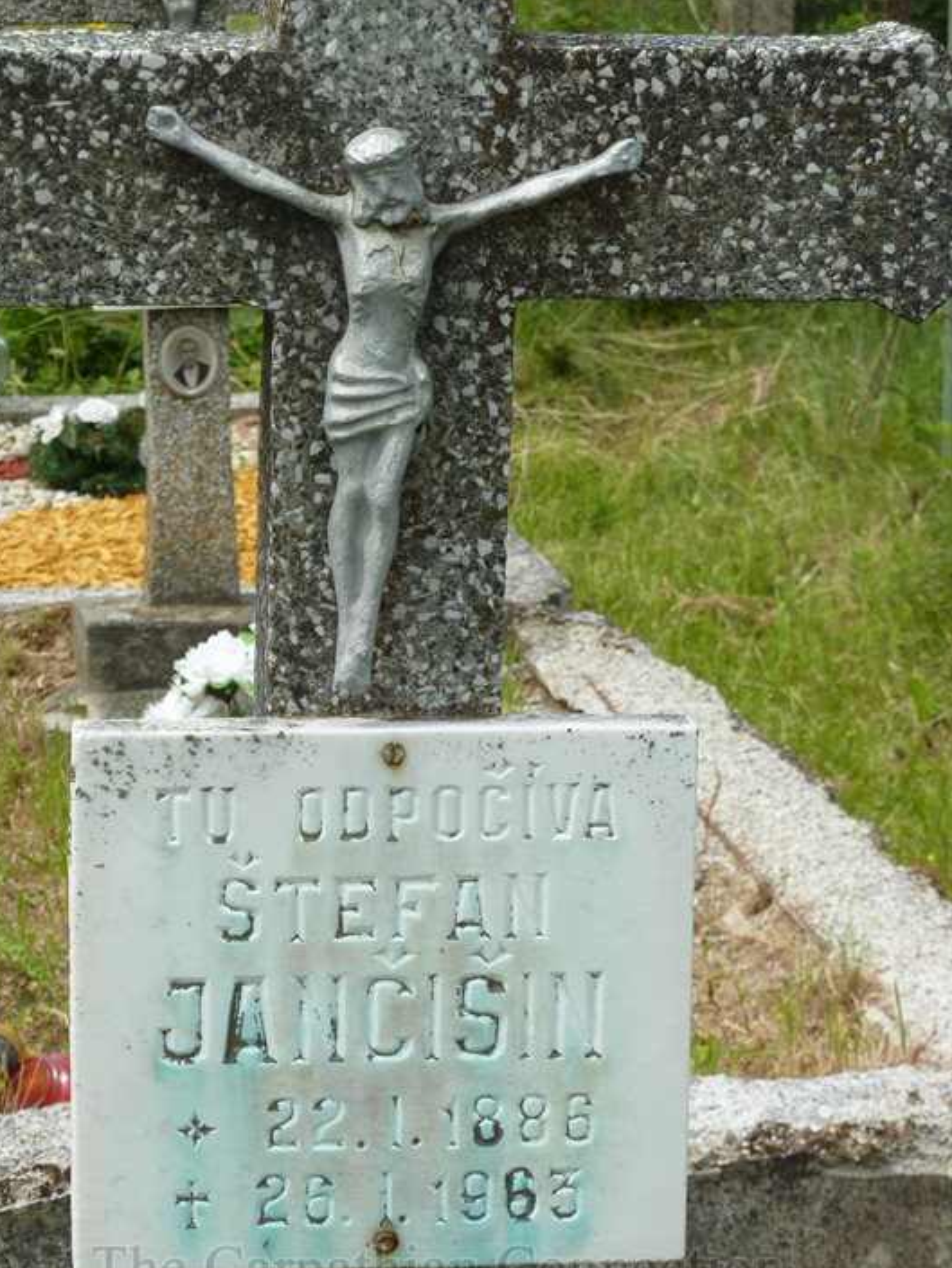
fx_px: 4326
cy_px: 712
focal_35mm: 118
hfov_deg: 12.6
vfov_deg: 16.7
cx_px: 414
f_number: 4.3
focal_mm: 17
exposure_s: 1/400
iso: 80
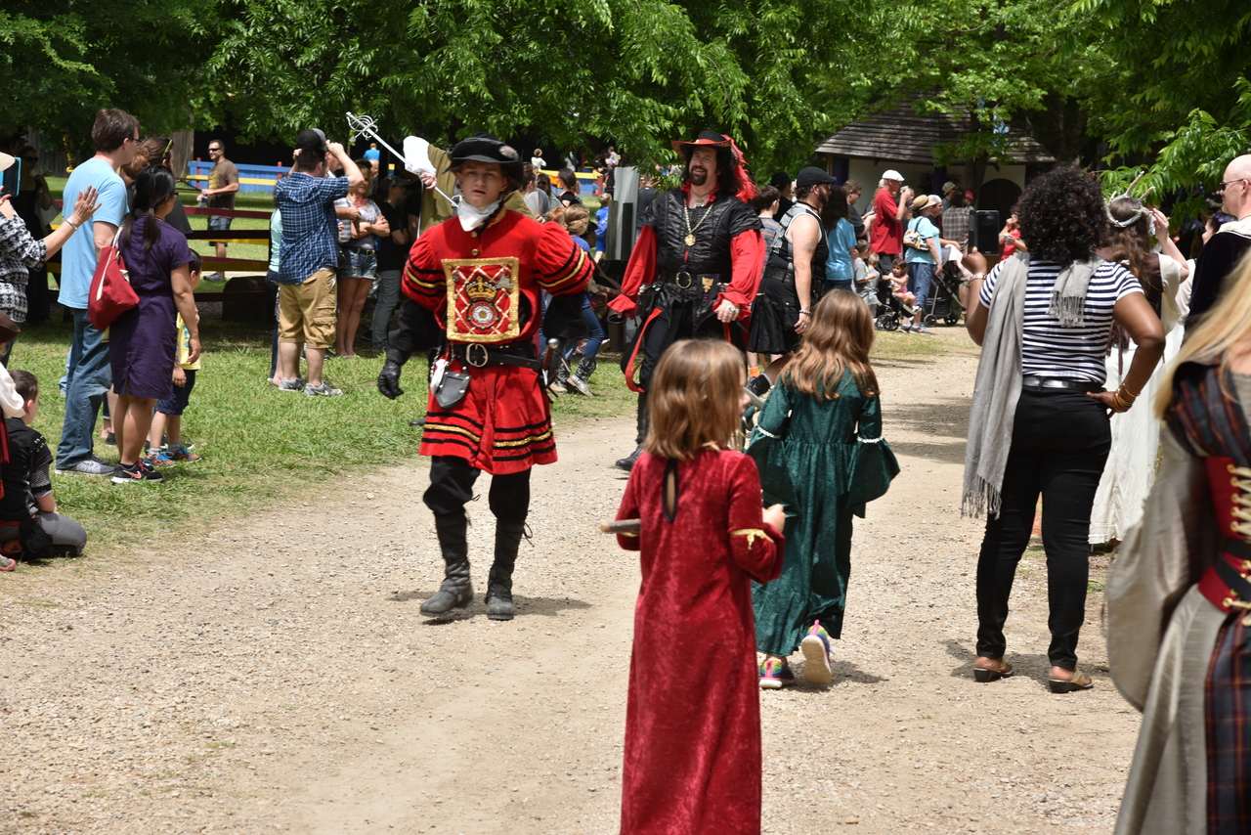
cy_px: 418
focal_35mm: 85
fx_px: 2954
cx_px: 626
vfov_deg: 16.1
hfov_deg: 23.9
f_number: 8
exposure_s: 1/250
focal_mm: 85
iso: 100
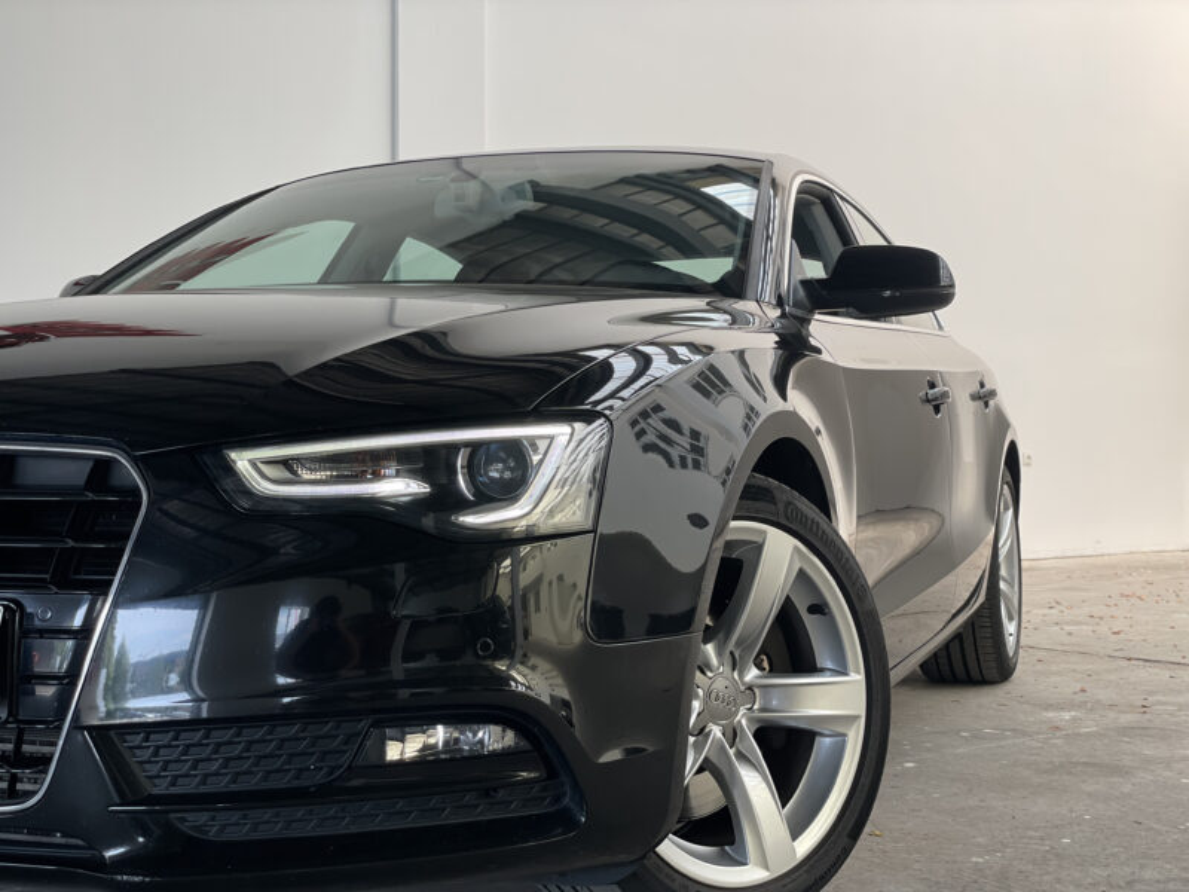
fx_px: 1786
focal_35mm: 52
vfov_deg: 28.0
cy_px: 446
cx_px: 594
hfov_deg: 36.8
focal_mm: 6
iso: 32
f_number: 2
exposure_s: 1/82
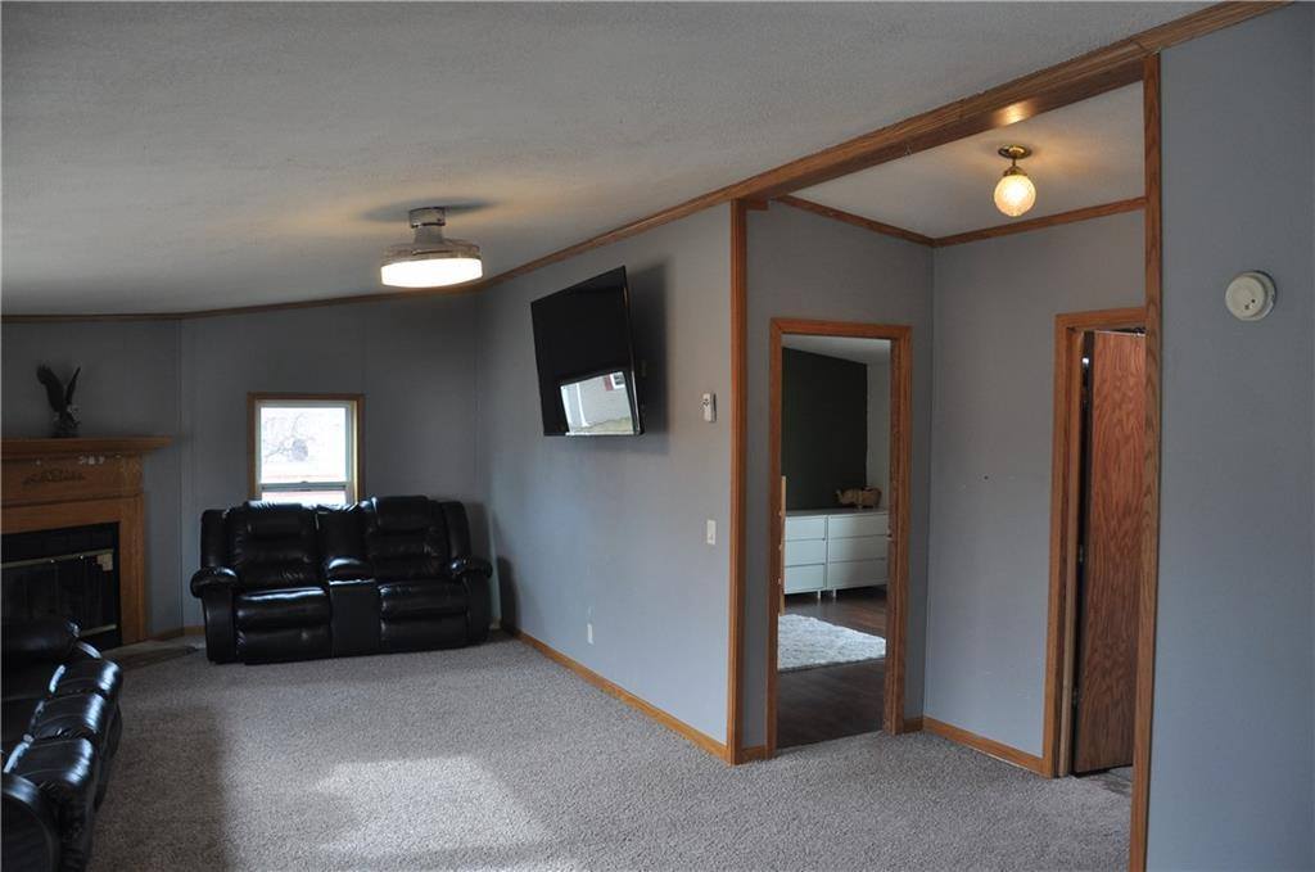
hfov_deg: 67.5
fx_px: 985
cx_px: 658
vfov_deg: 47.8
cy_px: 436
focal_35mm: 27
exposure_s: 1/80
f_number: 4.5
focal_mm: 18
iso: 400
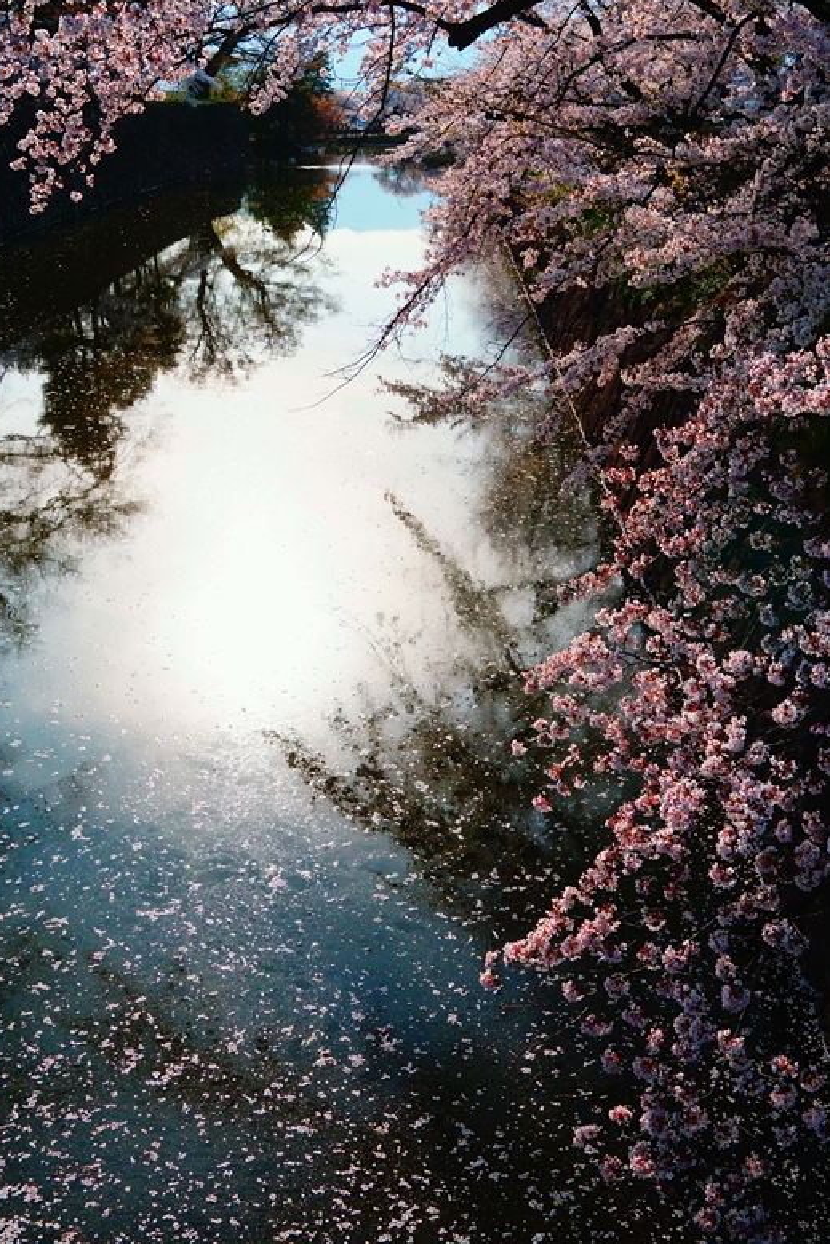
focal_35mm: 37
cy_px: 606
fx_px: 1279
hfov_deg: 36.0
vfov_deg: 51.9
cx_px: 407
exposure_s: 1/400
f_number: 8
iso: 100
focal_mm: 24
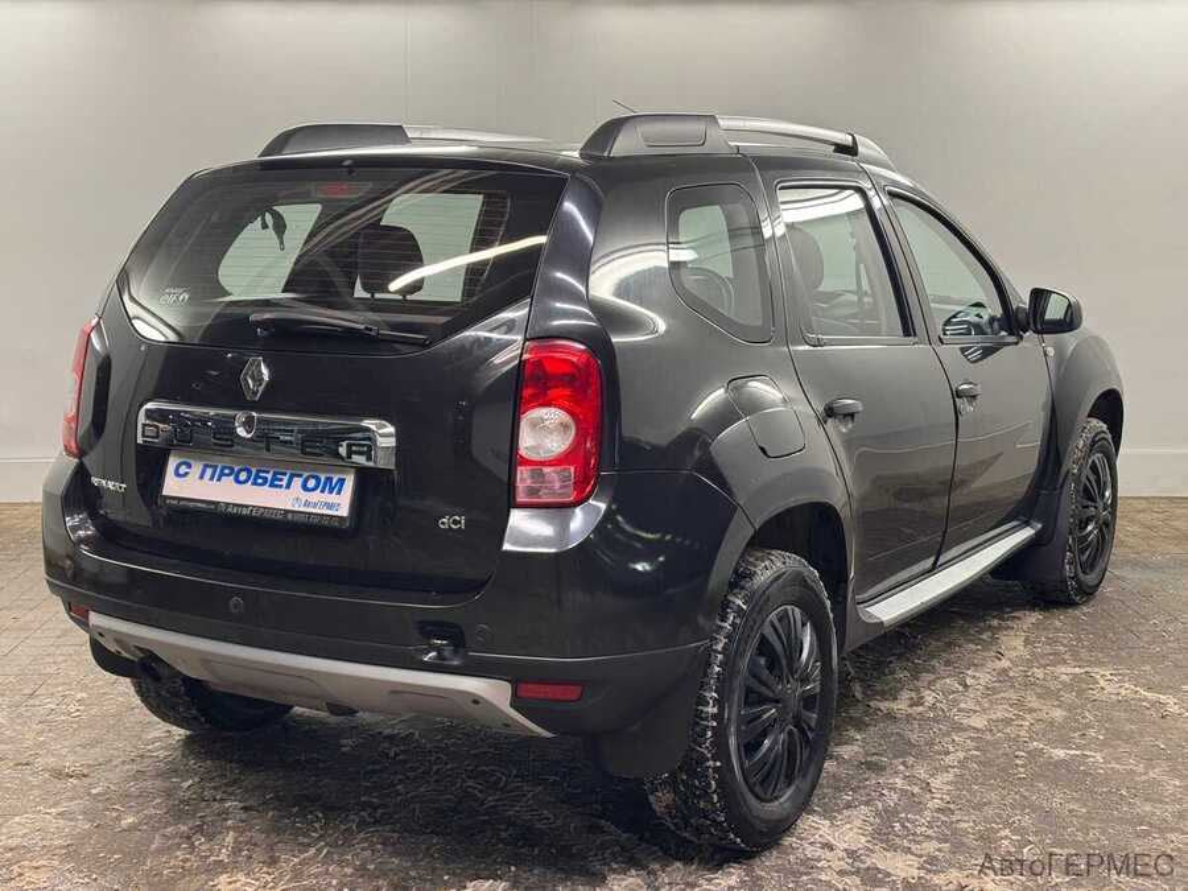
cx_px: 594
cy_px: 446
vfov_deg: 30.3
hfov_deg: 39.7
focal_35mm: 48
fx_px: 1647
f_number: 1.78
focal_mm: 6.76
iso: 80
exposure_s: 1/50
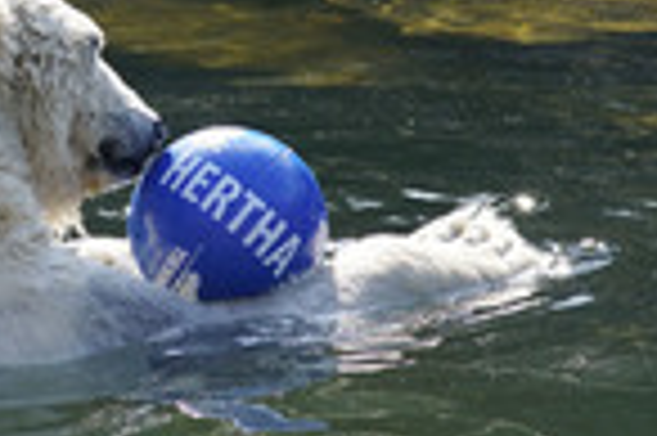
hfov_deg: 3.3
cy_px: 13
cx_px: -47
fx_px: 11266
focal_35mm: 618
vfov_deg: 2.2
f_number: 5
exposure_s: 1/1250
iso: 640
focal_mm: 200
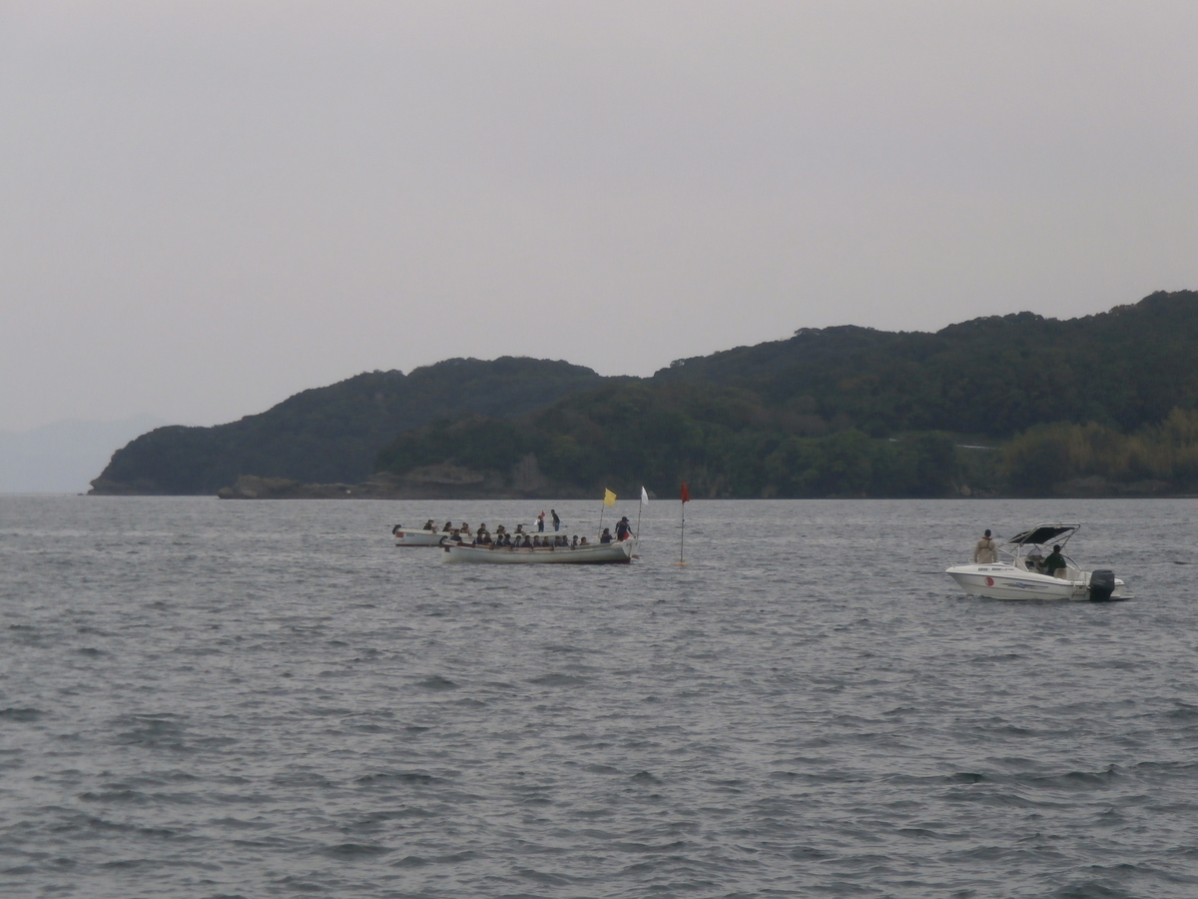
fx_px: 4499
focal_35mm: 130
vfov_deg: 11.4
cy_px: 450
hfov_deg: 15.2
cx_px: 599
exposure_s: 1/250
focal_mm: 23.5
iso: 125
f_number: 6.5
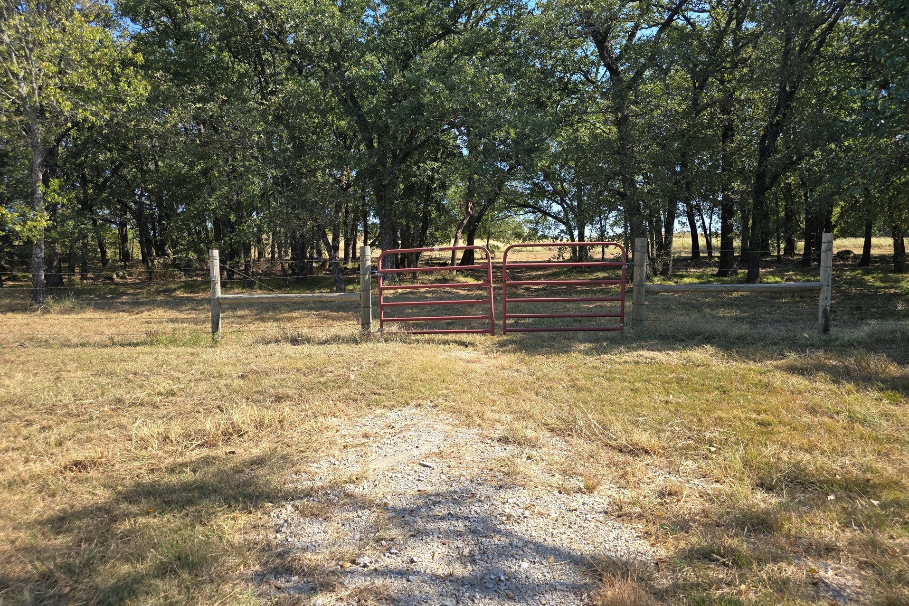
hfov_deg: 73.7
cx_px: 454
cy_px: 295
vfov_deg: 53.1
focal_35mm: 24
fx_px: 606
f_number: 1.7
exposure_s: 1/337
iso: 12
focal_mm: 6.3
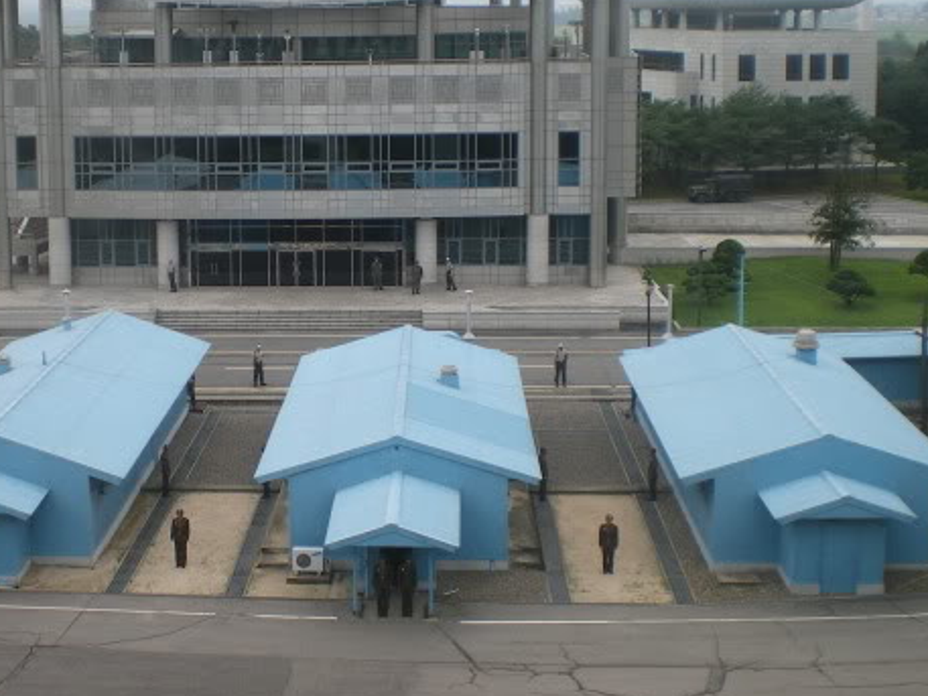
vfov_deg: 23.2
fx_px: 1689
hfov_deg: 30.5
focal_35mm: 63
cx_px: 299
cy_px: 243
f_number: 4.6
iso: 50
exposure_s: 1/320
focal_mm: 6.3
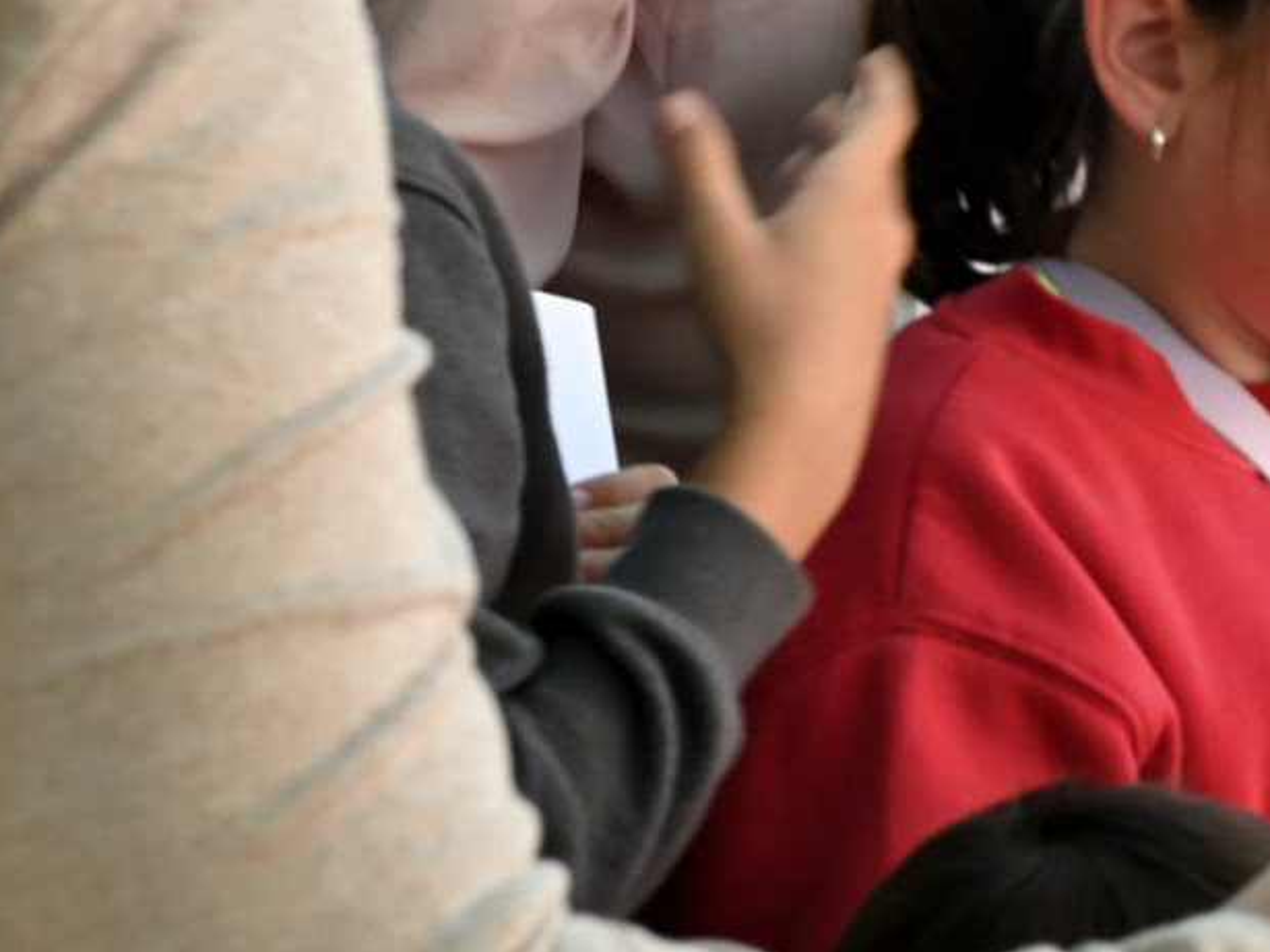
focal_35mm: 248
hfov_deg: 7.8
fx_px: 9097
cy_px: -126
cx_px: 2195
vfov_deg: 6.0
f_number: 8
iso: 500
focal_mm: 62
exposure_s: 1/100
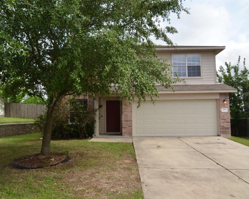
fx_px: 188
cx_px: 125
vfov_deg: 55.7
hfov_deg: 66.9
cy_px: 100
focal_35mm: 26
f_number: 13
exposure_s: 1/125
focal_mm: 15
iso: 200
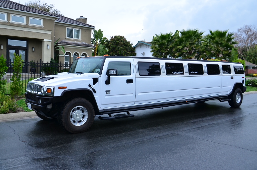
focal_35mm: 32
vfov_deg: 41.5
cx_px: 128
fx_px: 224
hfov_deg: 59.6
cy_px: 85
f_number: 5.6
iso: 400
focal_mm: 21
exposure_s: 1/125
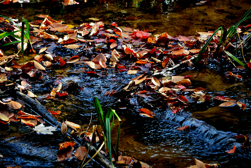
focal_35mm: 165
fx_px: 1150
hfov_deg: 12.5
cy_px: 84
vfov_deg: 8.3
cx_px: 126
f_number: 4.5
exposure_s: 1/125
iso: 280
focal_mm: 110
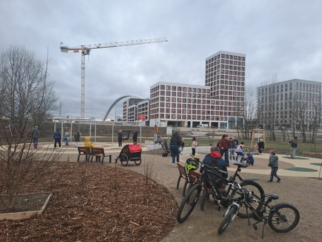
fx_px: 233
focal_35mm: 25
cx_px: 161
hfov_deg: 69.4
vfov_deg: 54.9
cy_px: 121
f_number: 1.8
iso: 40
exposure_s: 1/50
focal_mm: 4.65
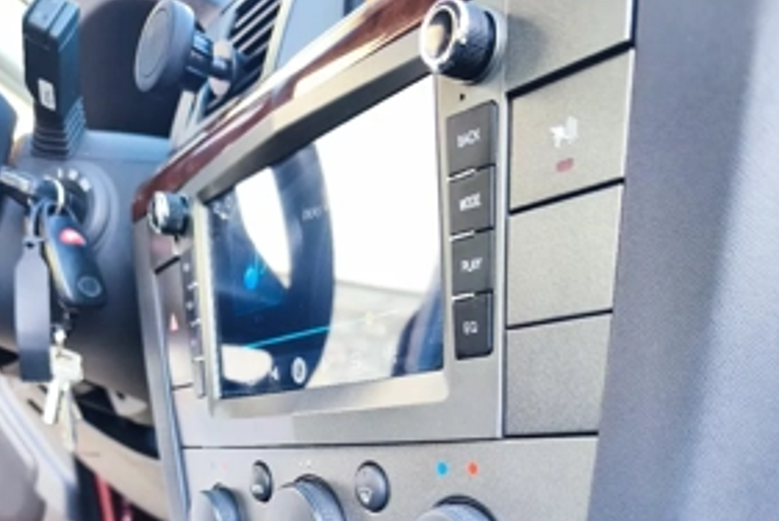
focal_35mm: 34
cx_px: 371
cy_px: 521
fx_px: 736
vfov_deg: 35.3
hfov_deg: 55.7
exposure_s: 1/50.3
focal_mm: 6.18
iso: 500
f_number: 1.65
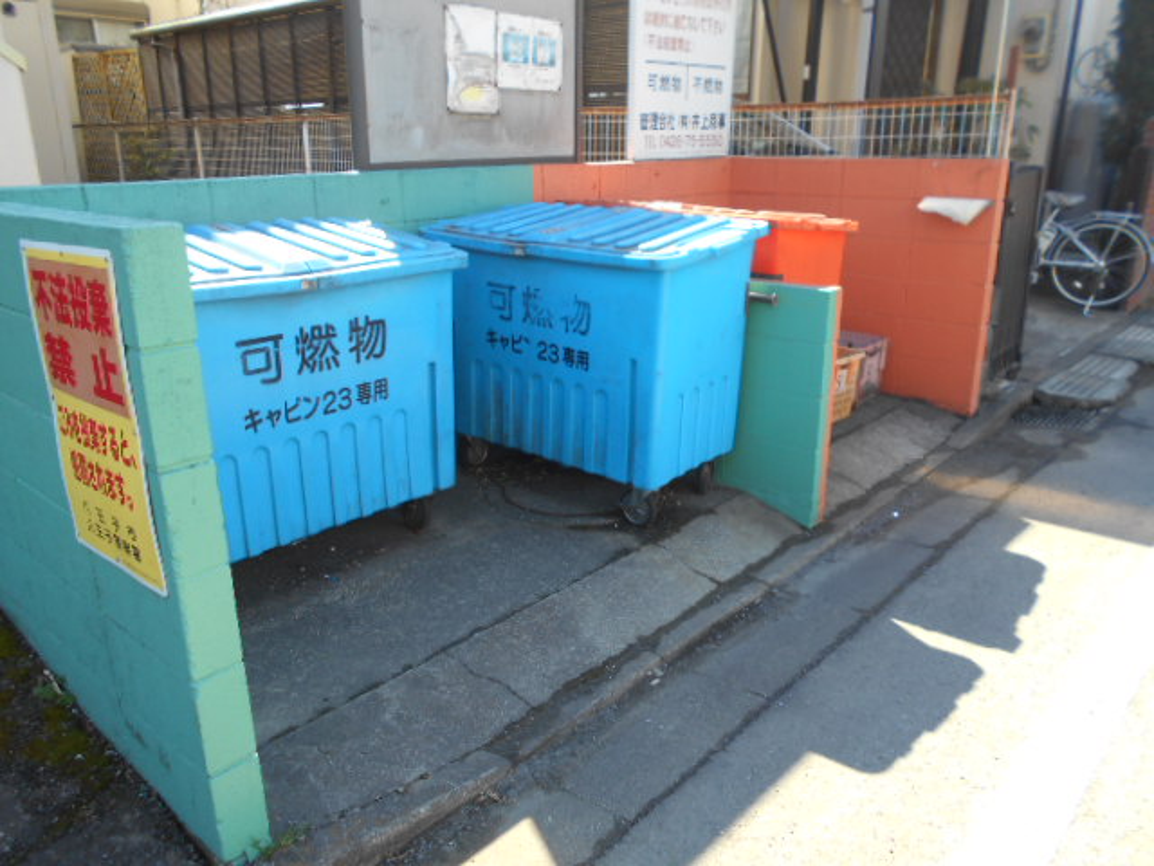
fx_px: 867
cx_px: 577
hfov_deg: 67.3
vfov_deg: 53.1
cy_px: 433
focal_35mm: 26
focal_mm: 4.6
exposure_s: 1/160
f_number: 3.2
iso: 80
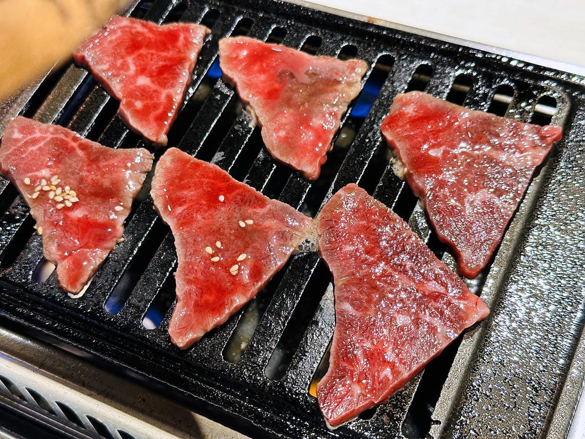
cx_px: 292
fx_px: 811
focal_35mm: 48
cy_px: 220
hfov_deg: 39.7
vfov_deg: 30.3
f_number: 1.78
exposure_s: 1/60
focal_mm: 6.86
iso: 250
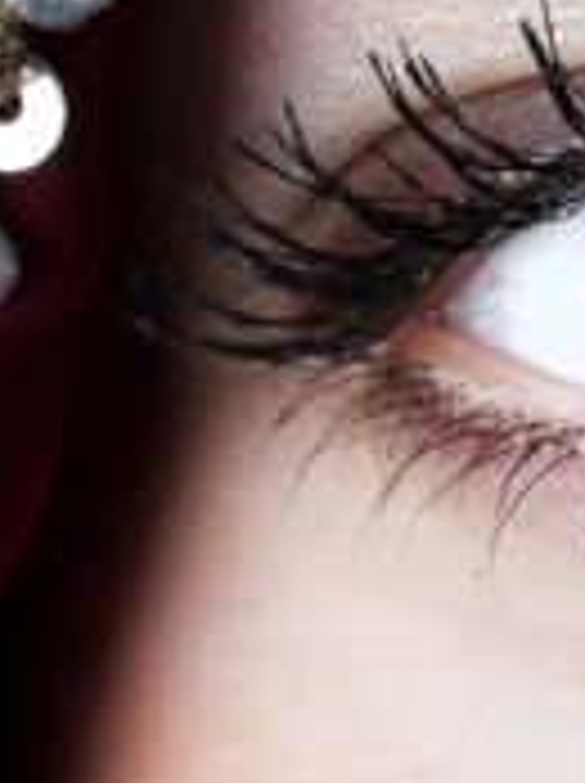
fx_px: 5760
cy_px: 236
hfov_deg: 5.8
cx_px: 783
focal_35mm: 255
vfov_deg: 7.8
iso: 200
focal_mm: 60
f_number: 22
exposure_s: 1/125
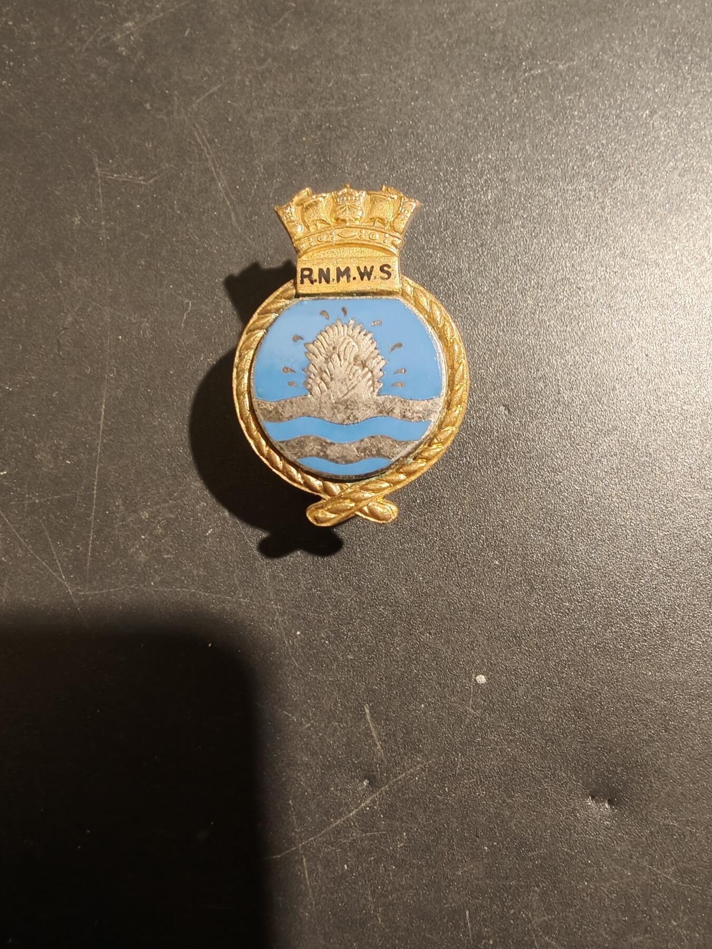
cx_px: 356
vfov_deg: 73.9
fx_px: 631
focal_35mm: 23
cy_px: 474
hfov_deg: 58.9
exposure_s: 1/50
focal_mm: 2.32
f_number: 2
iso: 500
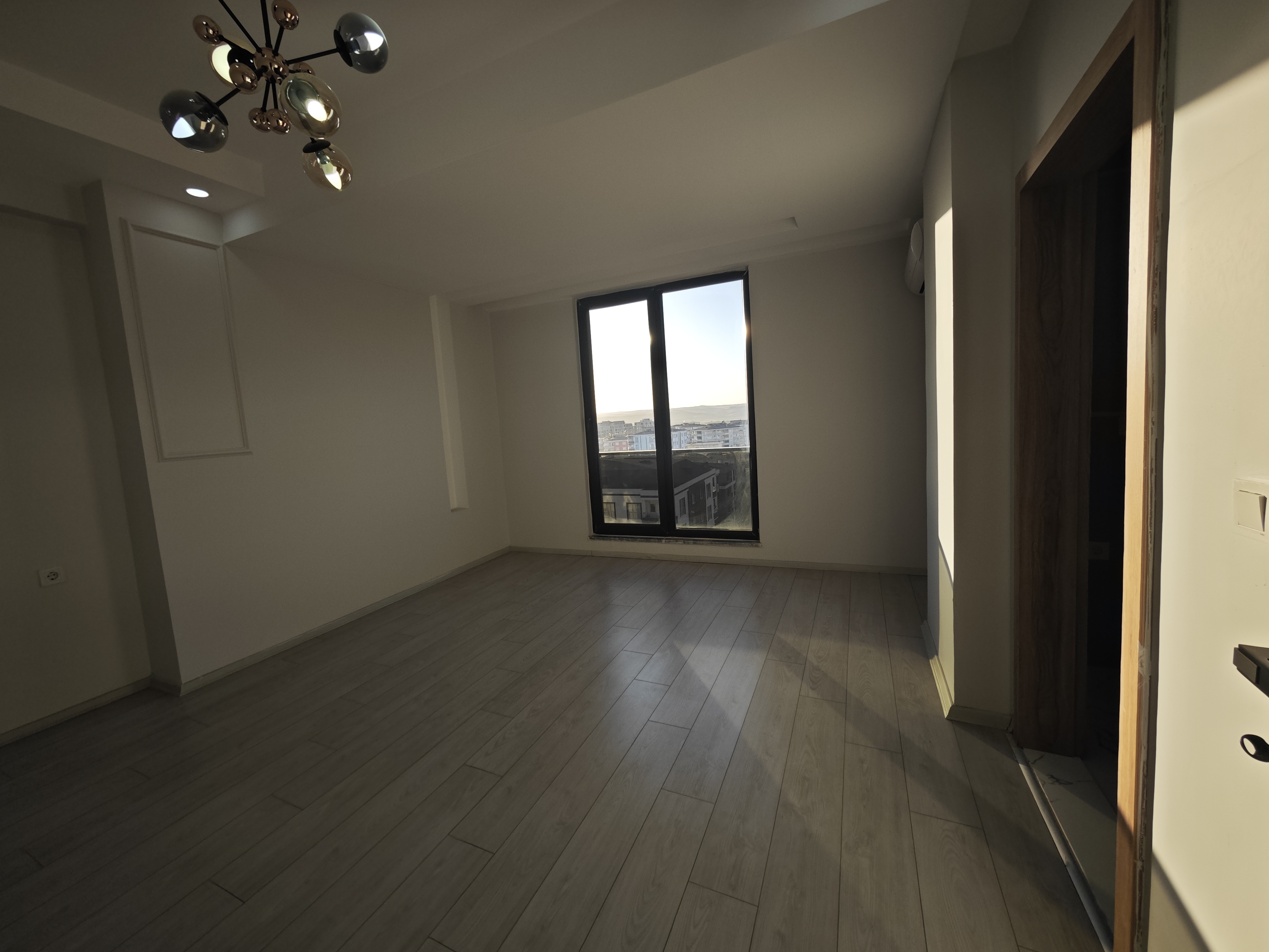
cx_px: 623
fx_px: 477
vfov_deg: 89.9
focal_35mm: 13
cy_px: 460
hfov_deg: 106.2
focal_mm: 2.03
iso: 200
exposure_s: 1/1105
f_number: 1.8
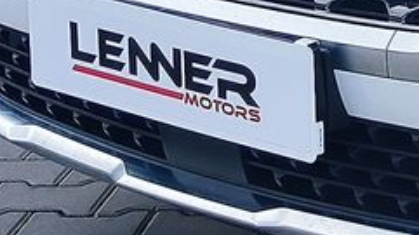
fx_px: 1387
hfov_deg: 14.8
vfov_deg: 9.2
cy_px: -186
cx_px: 777
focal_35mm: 125
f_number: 1.69
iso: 50
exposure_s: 1/621
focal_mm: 7.01
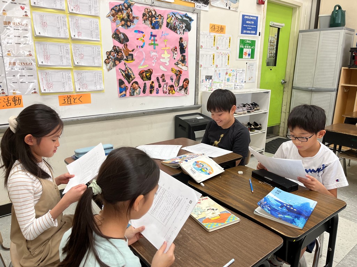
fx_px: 268
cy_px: 134
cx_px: 178
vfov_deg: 53.1
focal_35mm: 26
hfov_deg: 67.3
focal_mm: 5.1
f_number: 1.6
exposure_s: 1/120
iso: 125
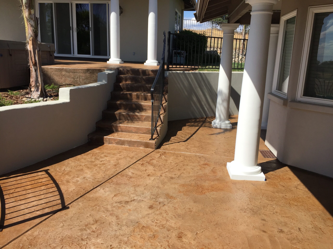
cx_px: 166
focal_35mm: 29
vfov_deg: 48.2
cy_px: 124
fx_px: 279
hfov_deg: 61.7
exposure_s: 1/1980
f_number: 2.2
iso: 32
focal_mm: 4.15
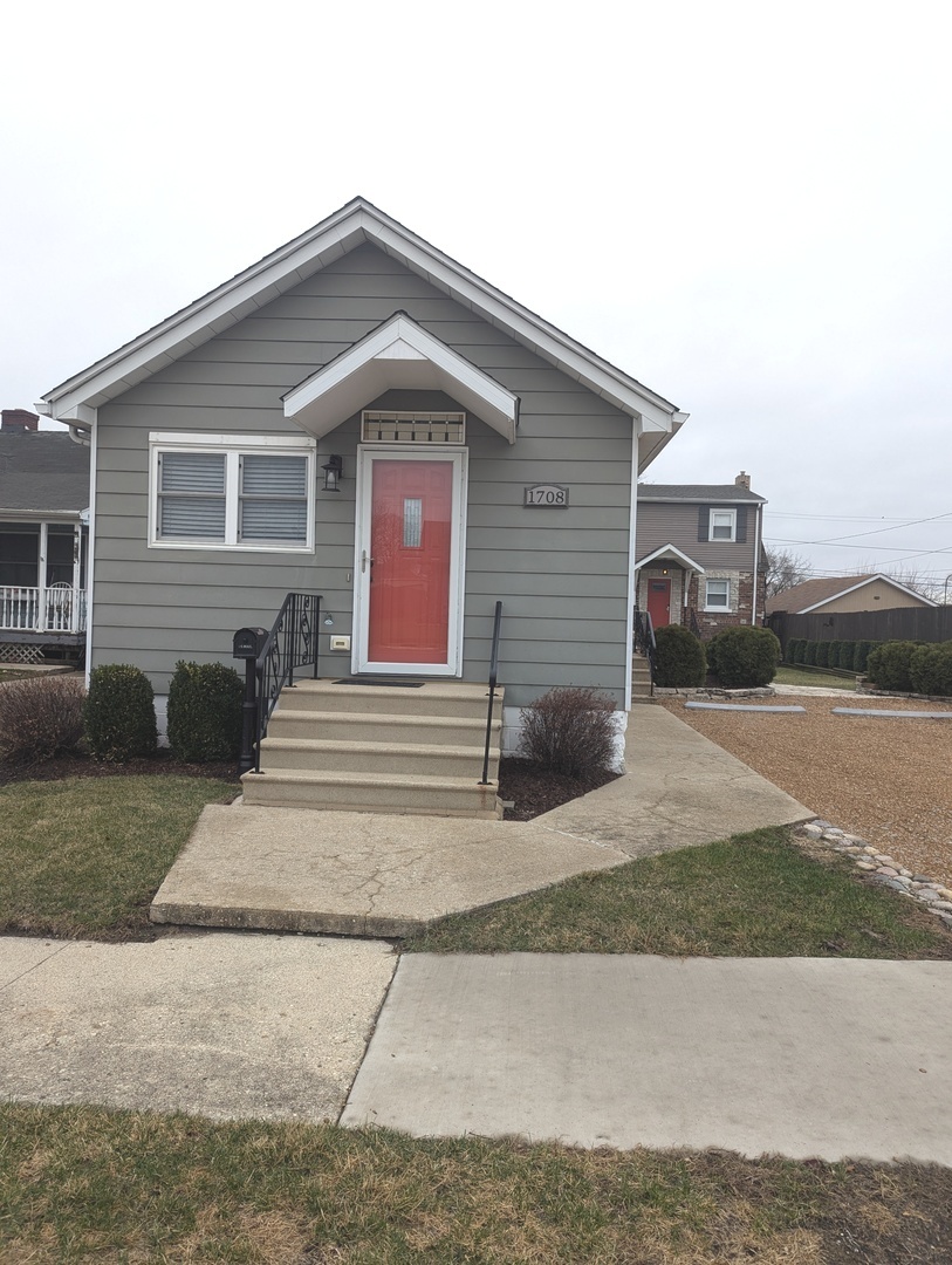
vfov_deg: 71.5
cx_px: 476
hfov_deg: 56.9
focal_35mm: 24
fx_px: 878
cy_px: 632
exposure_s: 1/249
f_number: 1.85
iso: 51
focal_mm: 6.81
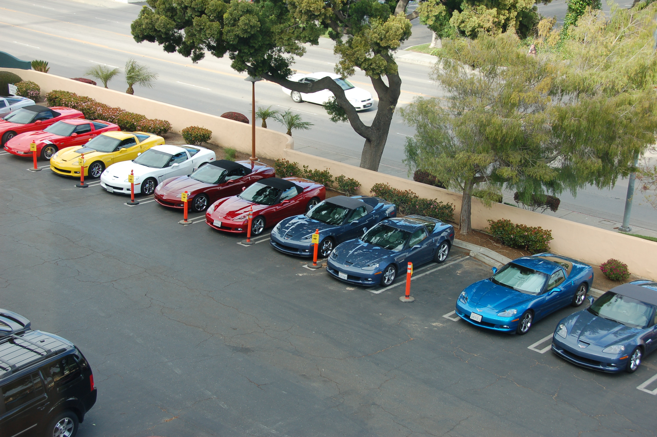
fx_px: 957
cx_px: 328
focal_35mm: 52
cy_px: 218
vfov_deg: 25.7
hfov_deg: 37.9
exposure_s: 1/125
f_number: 5.6
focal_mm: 35
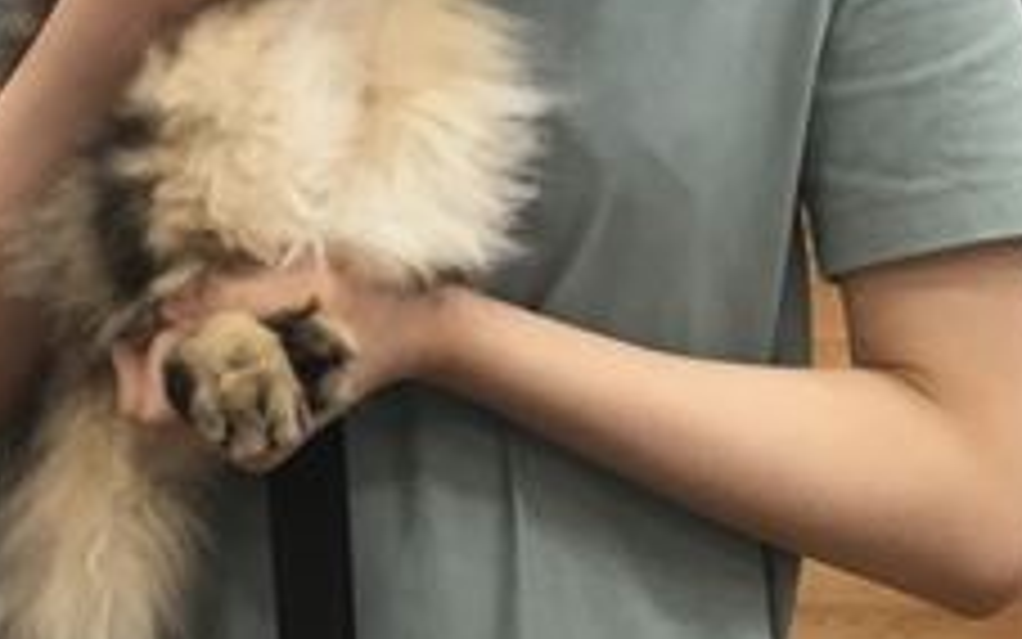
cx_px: 383
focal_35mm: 87
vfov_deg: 14.5
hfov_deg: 23.7
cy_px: -126
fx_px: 2424
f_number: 2.4
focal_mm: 3.3
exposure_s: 1/33
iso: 80
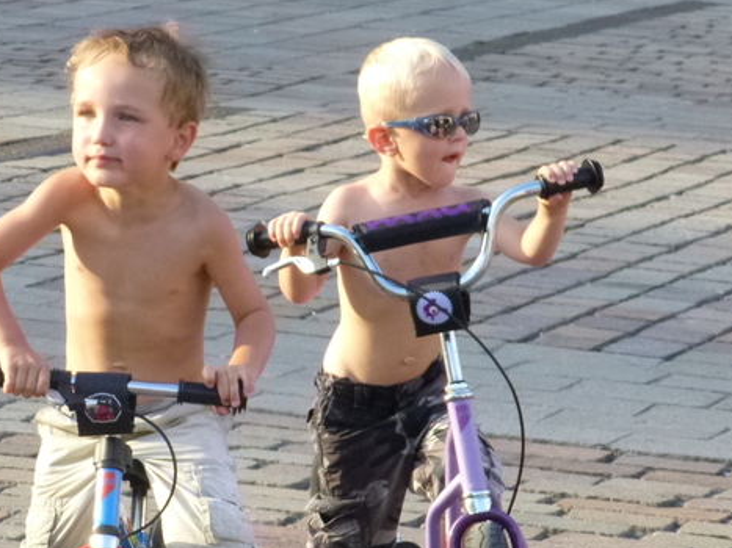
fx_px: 6596
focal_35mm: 312
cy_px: 399
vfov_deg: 4.8
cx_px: 179
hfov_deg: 6.3
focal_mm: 32.4
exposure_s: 1/200
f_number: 5.8
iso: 400
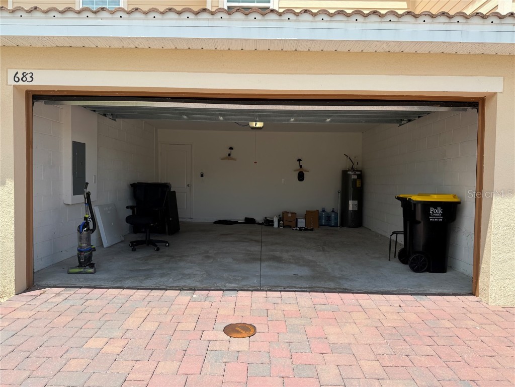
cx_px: 258
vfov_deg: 56.8
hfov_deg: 71.6
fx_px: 357
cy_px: 194
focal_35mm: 24
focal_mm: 6.76
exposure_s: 1/2907
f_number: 1.78
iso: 80
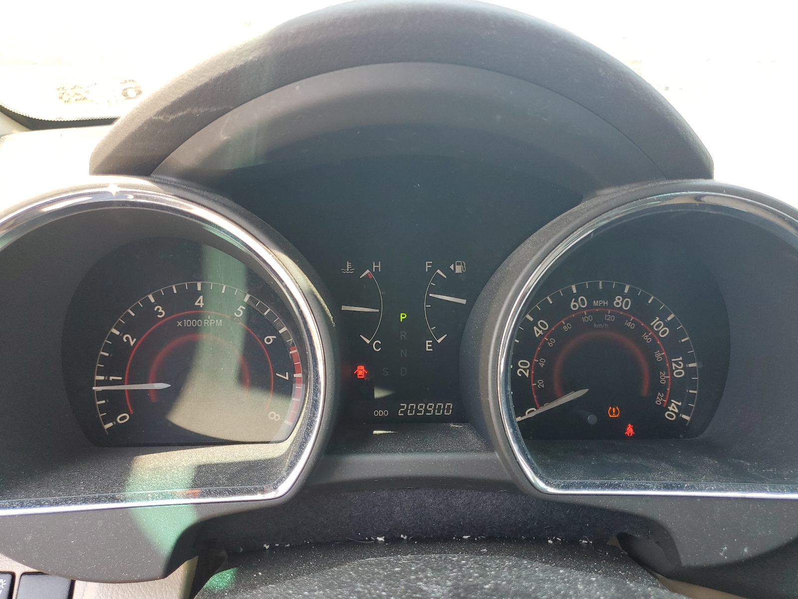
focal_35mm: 26
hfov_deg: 67.3
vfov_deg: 53.1
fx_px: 599
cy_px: 300
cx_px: 399
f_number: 1.5
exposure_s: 1/137
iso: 50
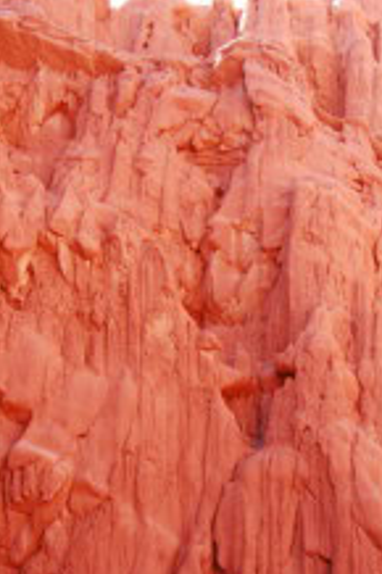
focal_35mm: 76
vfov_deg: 25.7
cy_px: 524
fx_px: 1213
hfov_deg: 17.4
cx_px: 410
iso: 400
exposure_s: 1/160
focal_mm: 23
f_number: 6.3
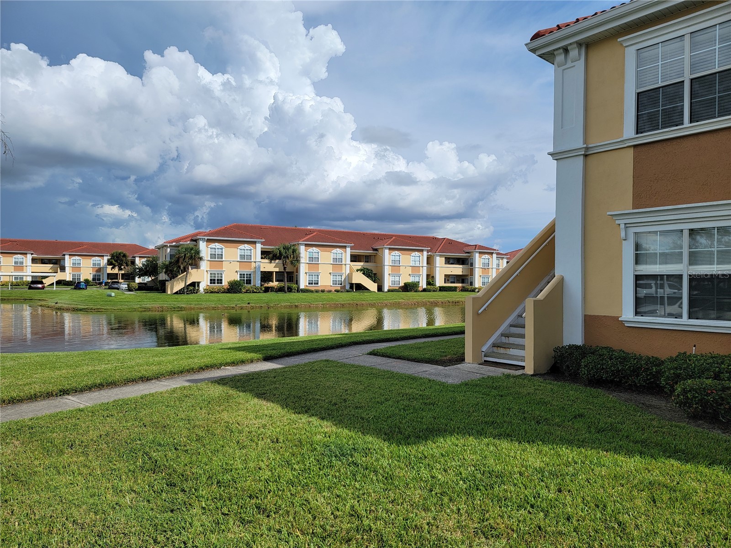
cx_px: 366
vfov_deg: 56.8
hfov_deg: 71.6
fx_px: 507
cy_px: 274
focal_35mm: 24
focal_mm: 6.7
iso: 16
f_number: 1.8
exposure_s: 1/1864
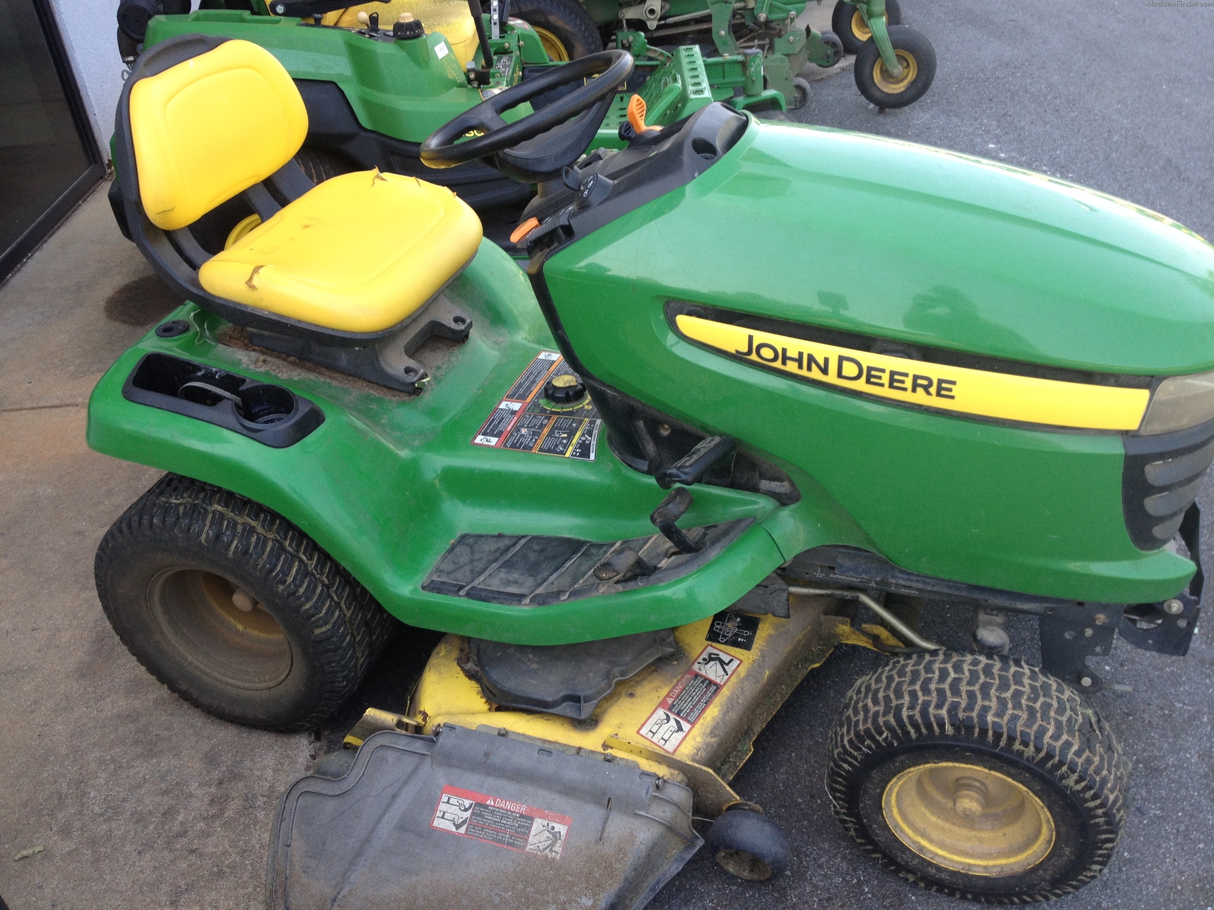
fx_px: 1227
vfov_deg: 40.7
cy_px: 455
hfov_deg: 52.6
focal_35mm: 35
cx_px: 607
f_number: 2.4
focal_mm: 4.28
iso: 50
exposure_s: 1/130
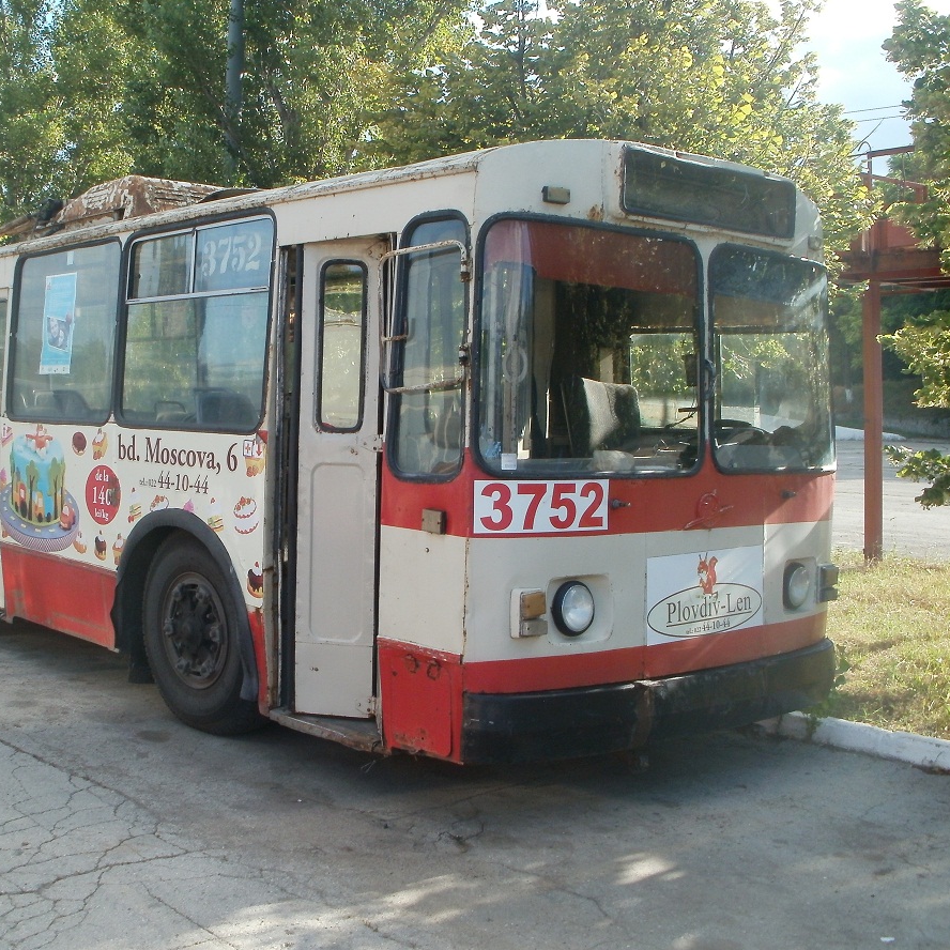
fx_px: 1335
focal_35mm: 43
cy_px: 473
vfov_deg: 39.2
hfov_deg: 38.8
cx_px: 323
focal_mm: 6.3
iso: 100
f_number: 5.6
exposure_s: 1/125
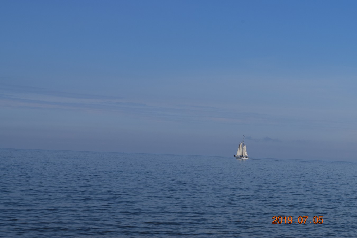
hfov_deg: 24.6
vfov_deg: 16.6
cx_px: 178
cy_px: 119
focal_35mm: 82
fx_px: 818
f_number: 11
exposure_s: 1/500
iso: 200
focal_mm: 55
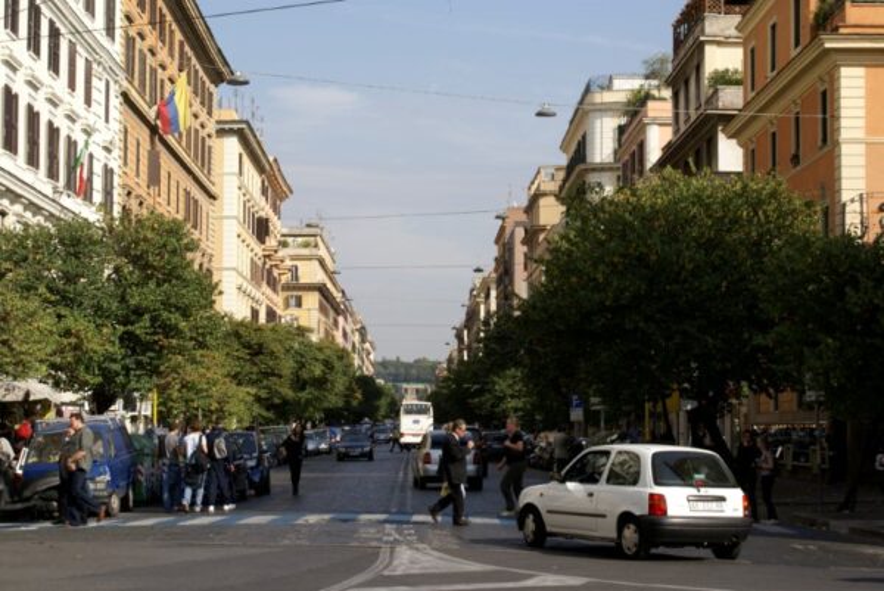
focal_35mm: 82
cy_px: 296
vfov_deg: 16.6
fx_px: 2027
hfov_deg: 24.6
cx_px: 442
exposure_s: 1/125
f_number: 11
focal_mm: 55
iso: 100
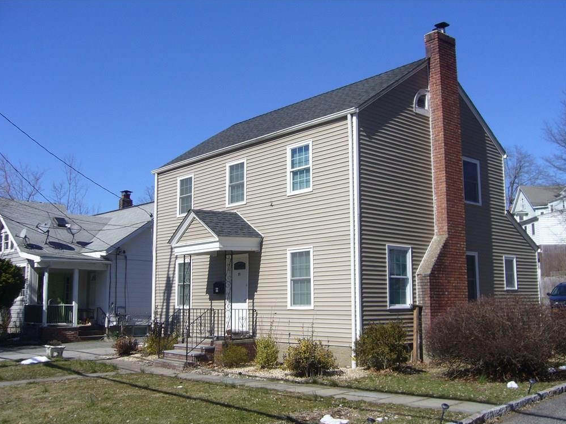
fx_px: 589
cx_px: 277
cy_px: 217
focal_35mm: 36
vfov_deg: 39.7
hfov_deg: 51.4
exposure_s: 1/400
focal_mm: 5.8
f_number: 5.6
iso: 80
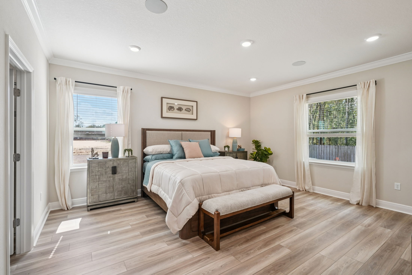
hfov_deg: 96.7
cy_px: 138
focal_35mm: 16
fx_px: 183
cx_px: 206
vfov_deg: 73.7
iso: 400
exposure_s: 1/45
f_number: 8
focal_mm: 16
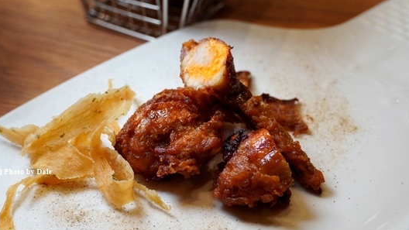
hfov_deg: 23.9
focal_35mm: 89
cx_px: 199
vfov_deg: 13.6
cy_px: 135
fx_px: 965
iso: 250
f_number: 5
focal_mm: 46
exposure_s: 1/80
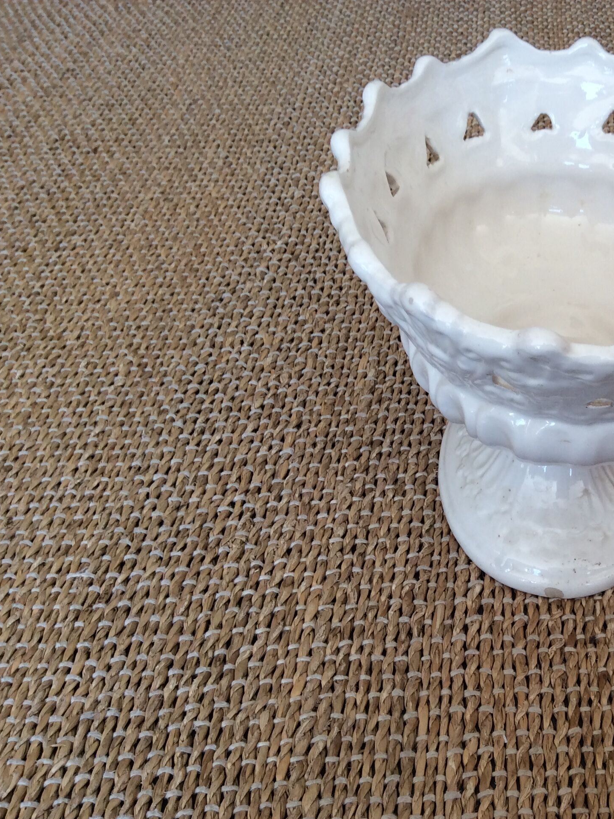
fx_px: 1017
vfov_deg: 43.8
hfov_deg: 32.4
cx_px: 520
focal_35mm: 43
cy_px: 411
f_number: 2.4
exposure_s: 1/33
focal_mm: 3.3
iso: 32
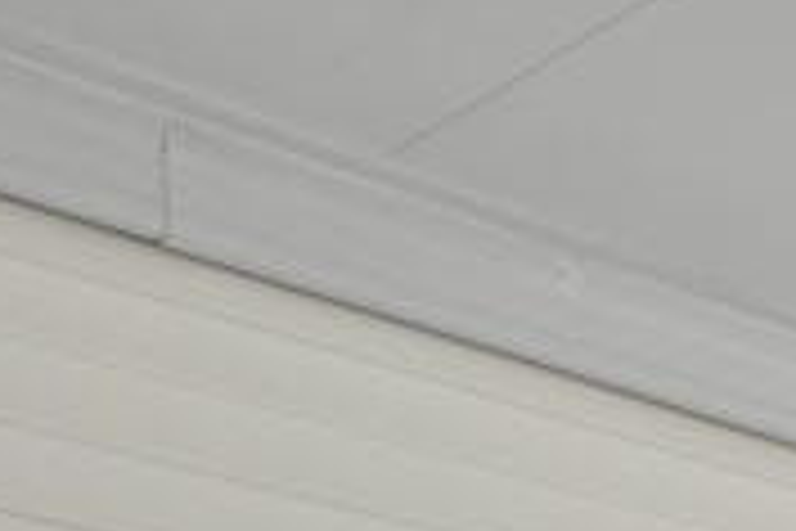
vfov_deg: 11.5
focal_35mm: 98
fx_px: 2167
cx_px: 1767
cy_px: 1278
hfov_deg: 15.1
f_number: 8
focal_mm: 16
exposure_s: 1/125
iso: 400
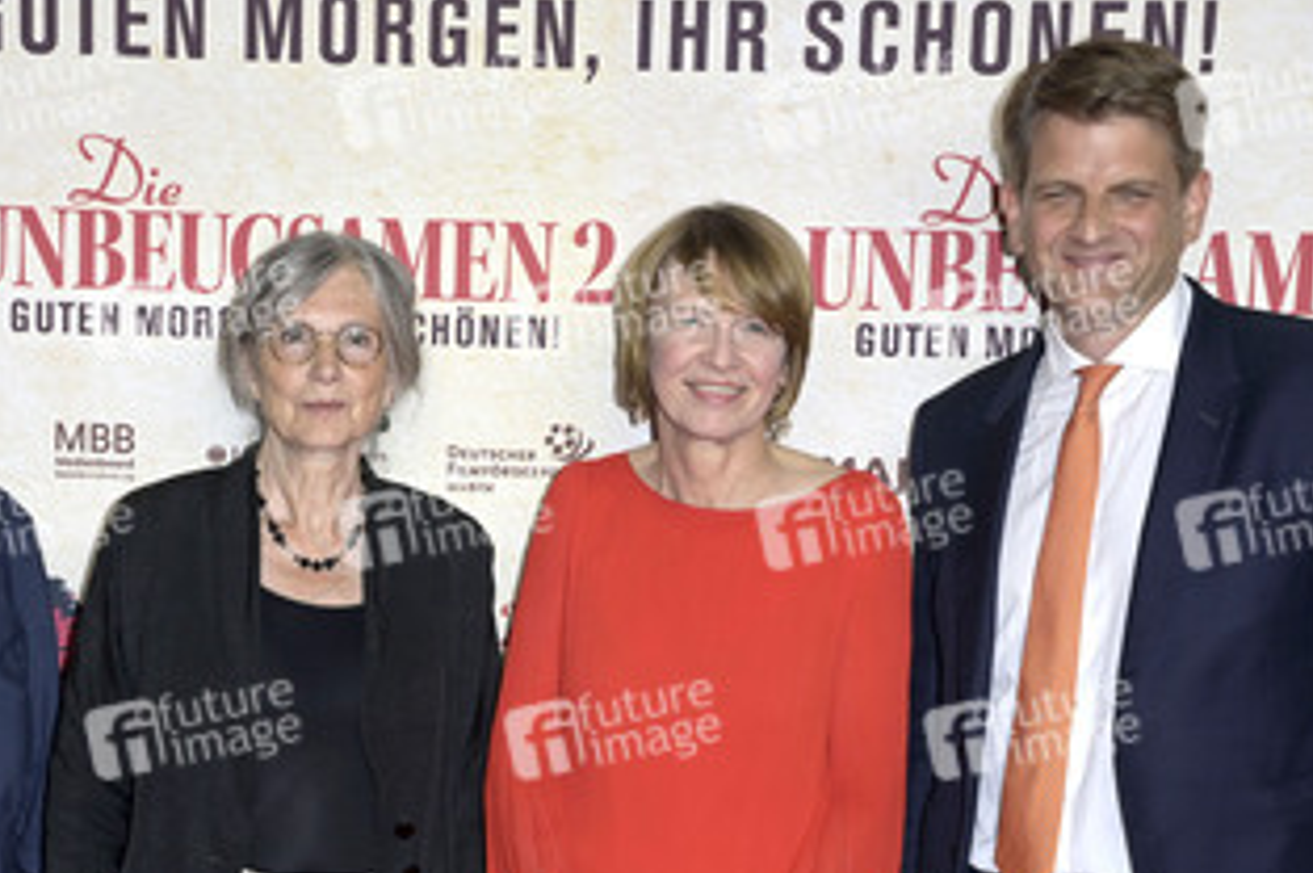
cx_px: 501
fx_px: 3461
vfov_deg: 14.3
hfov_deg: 21.4
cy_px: 625
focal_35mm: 95
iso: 800
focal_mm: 66
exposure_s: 1/250
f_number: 5.6
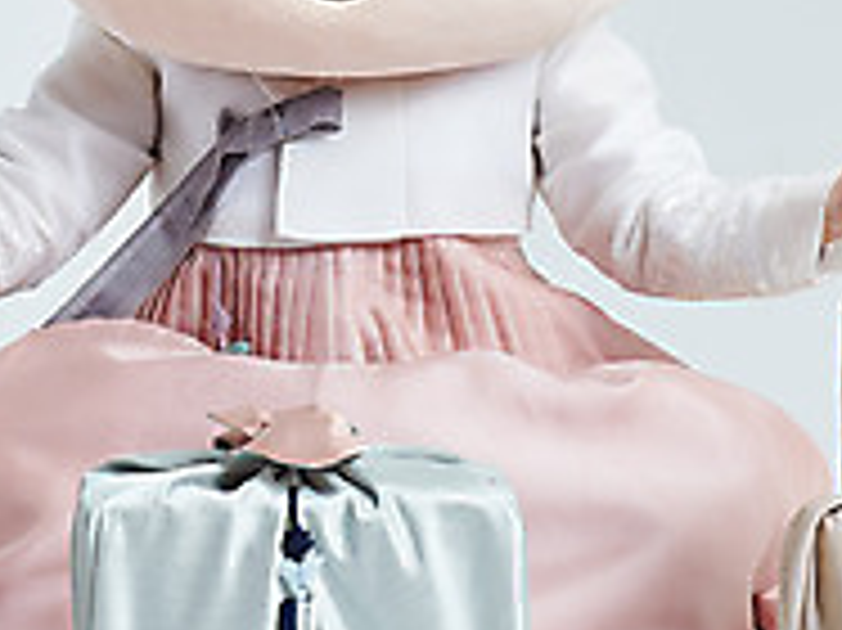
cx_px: 367
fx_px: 7657
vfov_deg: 4.7
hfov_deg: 6.3
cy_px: 63
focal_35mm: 315
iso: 100
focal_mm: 102
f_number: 11
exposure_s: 1/125
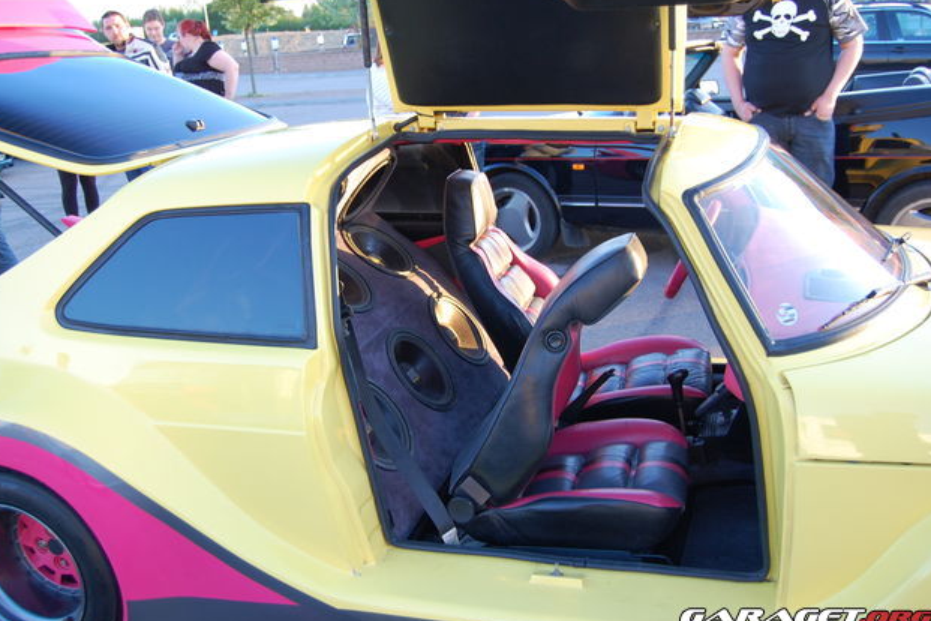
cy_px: 312
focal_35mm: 36
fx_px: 918
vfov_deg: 37.3
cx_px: 457
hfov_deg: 53.8
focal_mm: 23
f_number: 4.5
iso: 400
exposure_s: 1/80
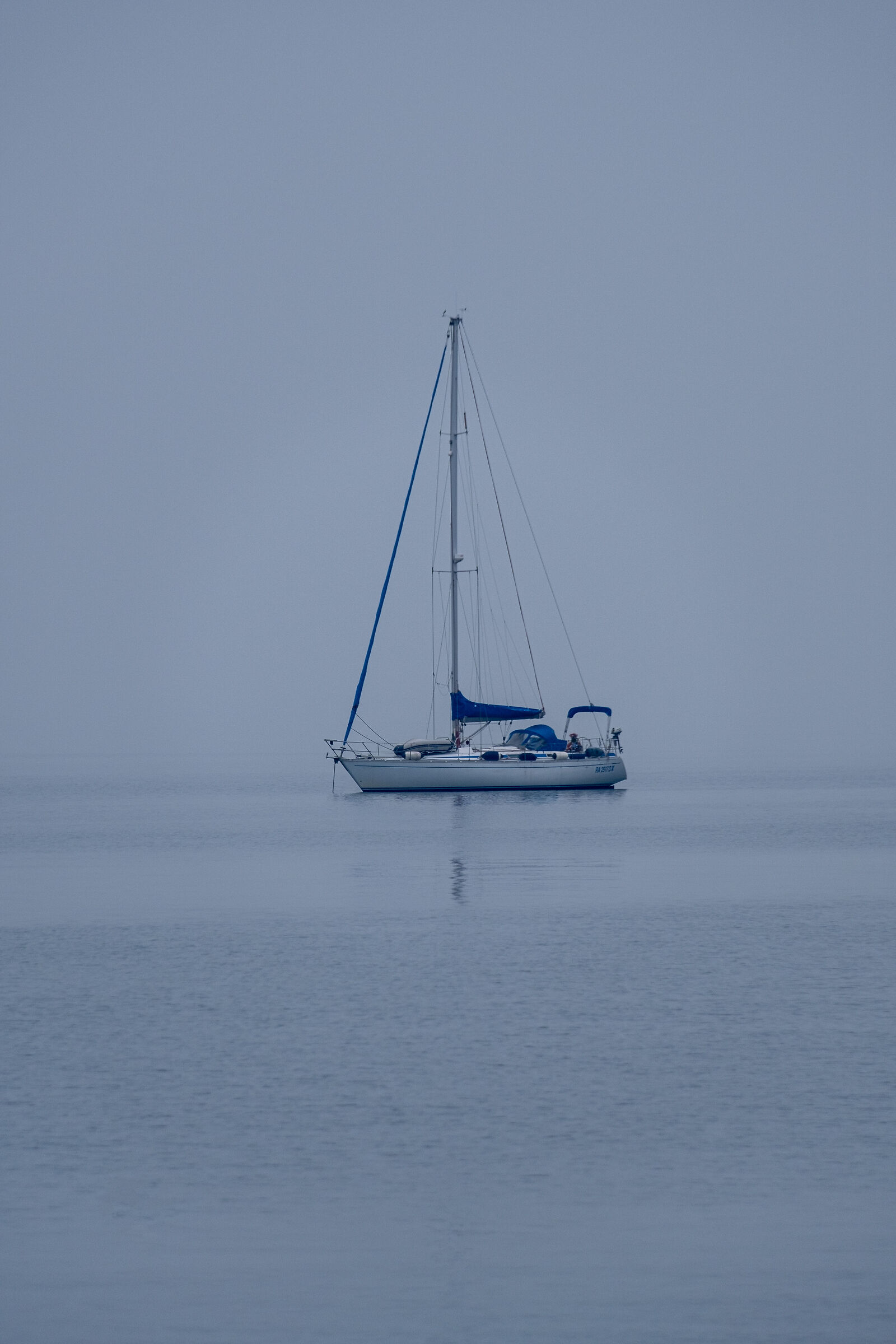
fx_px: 16799
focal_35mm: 450
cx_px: 448
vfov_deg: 4.6
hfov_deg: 3.1
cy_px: 672
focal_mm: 300
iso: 200
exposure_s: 1/180
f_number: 8
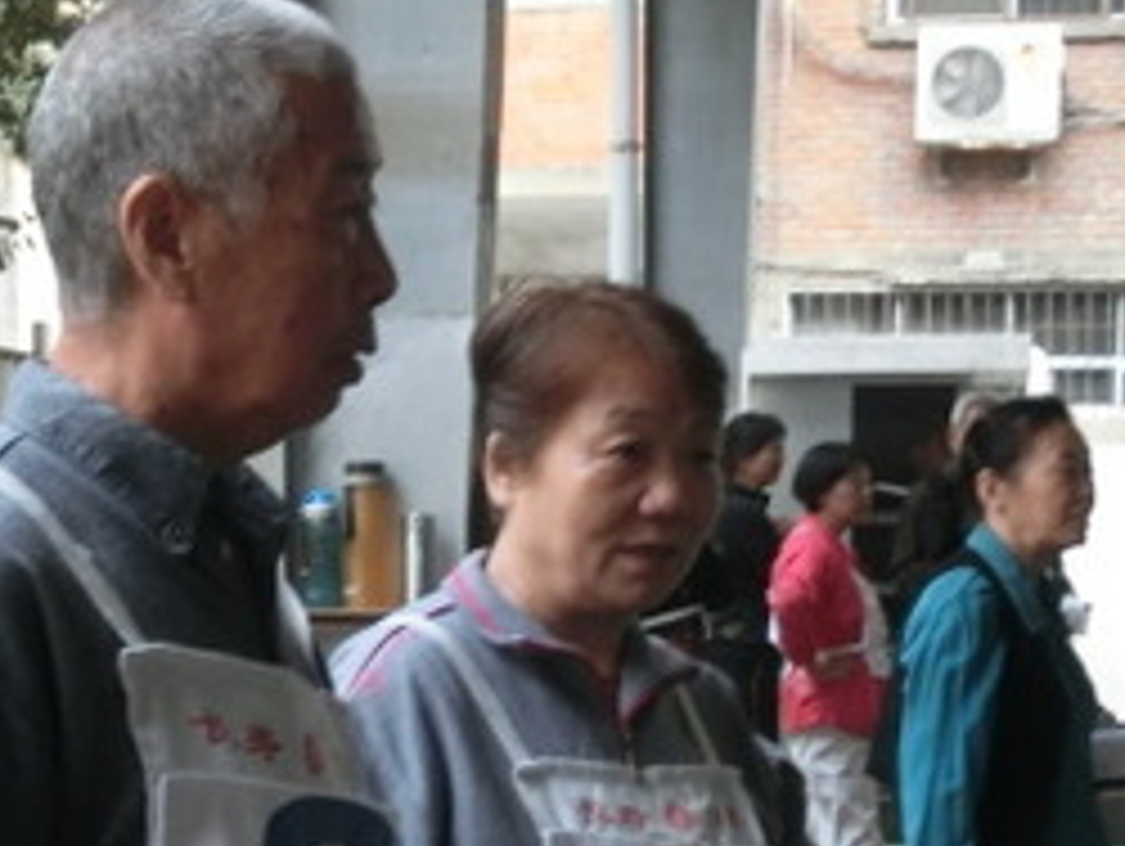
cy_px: 702
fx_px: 3123
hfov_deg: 20.3
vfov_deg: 15.3
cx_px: 369
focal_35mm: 96
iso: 400
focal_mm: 7.15
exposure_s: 1/125
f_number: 4
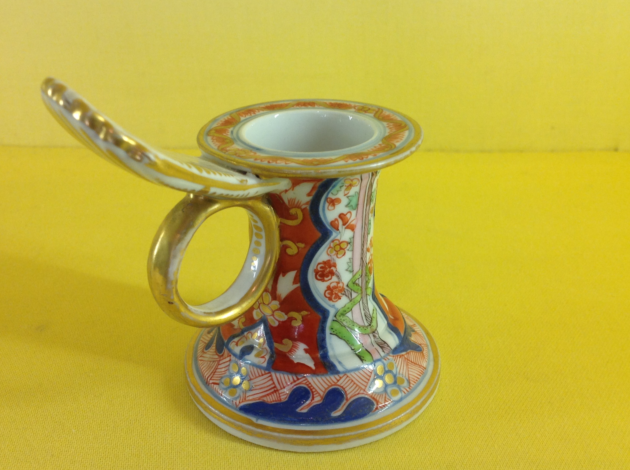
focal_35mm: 42
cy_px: 252
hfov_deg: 44.9
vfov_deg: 34.2
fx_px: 763
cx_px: 316
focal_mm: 4.28
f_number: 2.4
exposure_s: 1/30
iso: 50
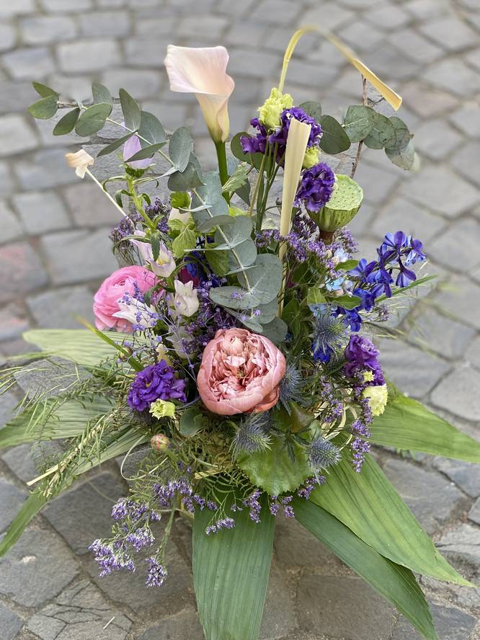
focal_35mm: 52
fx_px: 961
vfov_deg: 36.8
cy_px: 320
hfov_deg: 28.0
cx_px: 240
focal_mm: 6
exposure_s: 1/122
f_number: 2
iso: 40
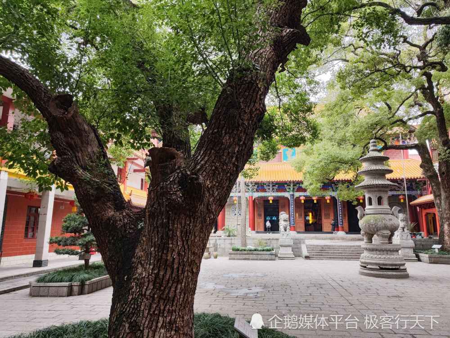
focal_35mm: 24
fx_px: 312
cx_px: 225
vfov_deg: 56.8
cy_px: 169
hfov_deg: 71.6
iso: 50
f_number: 1.9
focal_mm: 6.92
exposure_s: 1/130
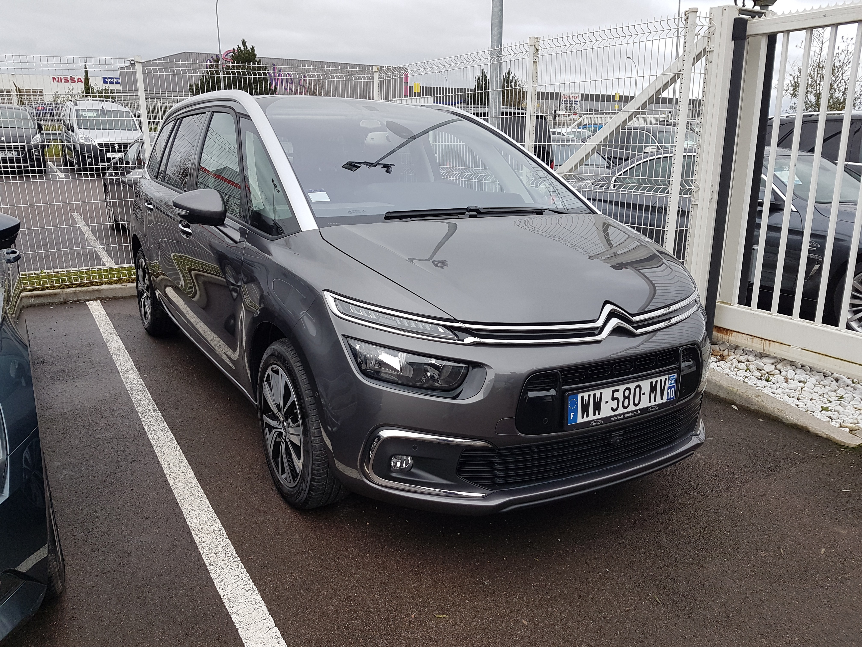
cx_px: 431
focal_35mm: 26
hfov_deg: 67.3
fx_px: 647
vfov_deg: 53.1
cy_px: 324
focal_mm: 4.2
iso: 40
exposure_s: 1/132
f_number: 1.7
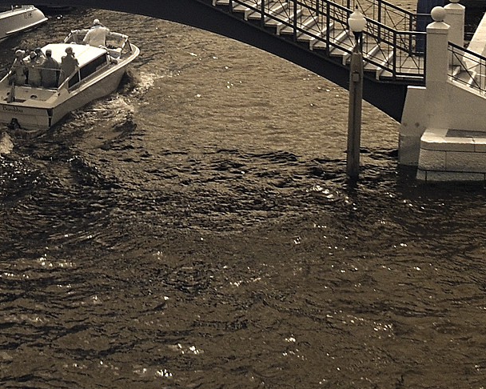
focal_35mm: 111
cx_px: 25
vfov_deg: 13.1
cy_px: -207
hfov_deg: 17.0
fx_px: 1596
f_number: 8
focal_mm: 20
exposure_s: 1/200
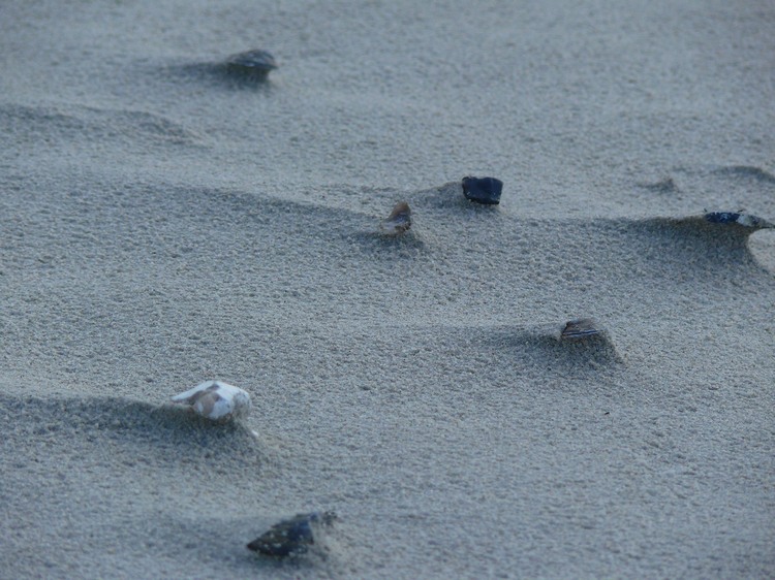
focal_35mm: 302
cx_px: 388
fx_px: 6759
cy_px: 290
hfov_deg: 6.6
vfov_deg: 4.9
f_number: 4.5
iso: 100
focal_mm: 63.9
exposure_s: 1/200
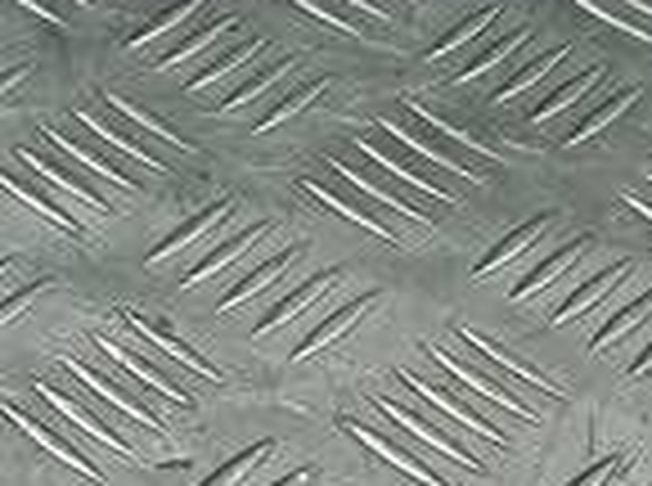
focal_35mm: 177
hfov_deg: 10.7
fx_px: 3326
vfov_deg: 7.8
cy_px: -644
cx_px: -360
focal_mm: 4.6
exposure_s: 1/50
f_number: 1.8
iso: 64
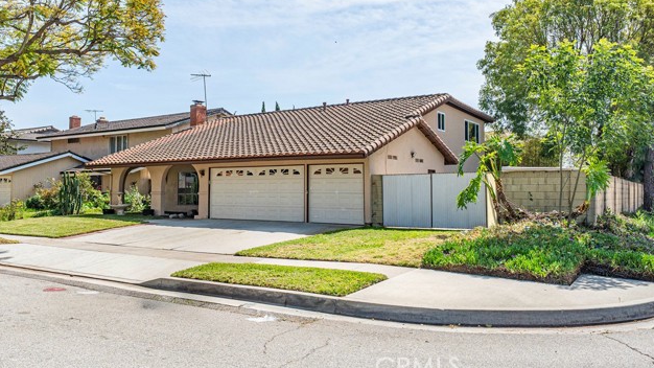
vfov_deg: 38.9
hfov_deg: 64.3
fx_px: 520
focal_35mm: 30
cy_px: 158
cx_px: 332
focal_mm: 19
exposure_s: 1/1600
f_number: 7.1
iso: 400
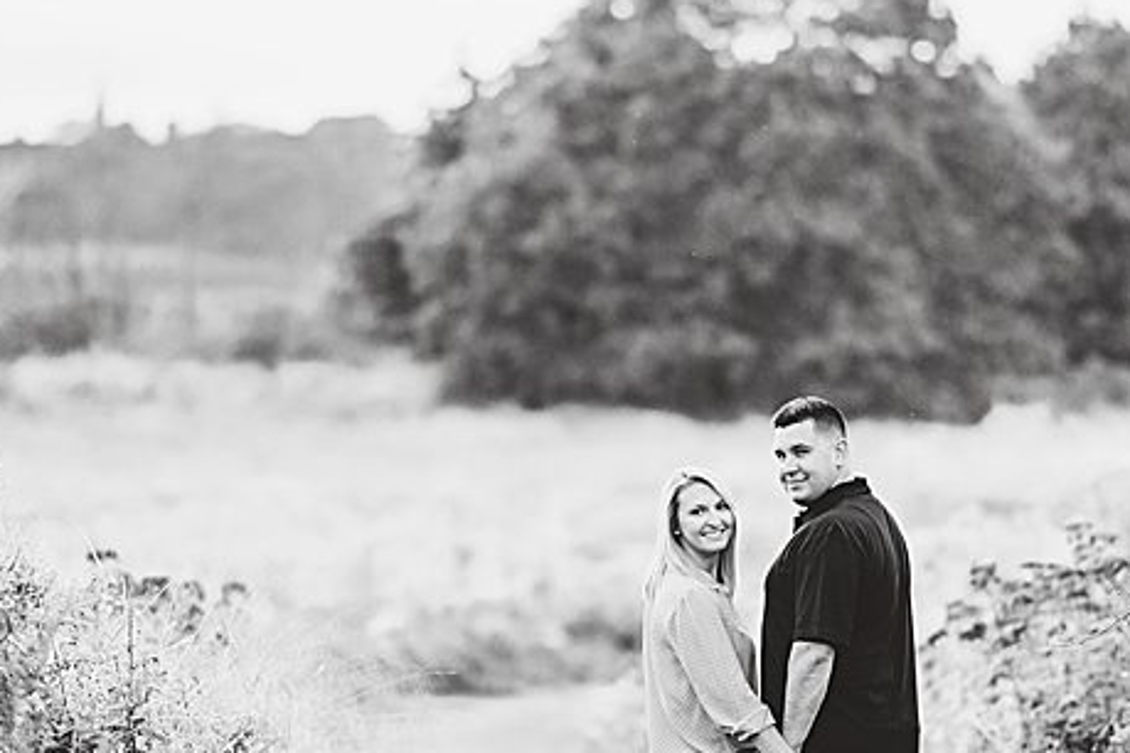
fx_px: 6748
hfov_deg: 9.6
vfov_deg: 6.4
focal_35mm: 215
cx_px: 588
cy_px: 402
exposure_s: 1/2500
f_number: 1.4
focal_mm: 105
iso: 500
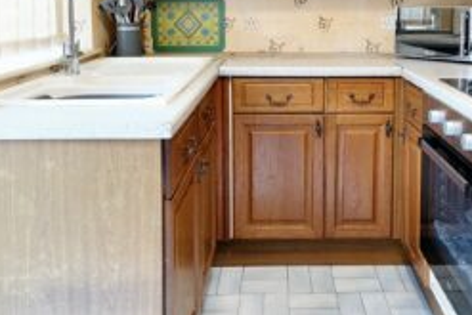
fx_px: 459
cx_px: 294
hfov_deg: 53.8
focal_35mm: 35
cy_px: 32
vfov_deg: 35.7
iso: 800
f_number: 4
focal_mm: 10
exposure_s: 1/20
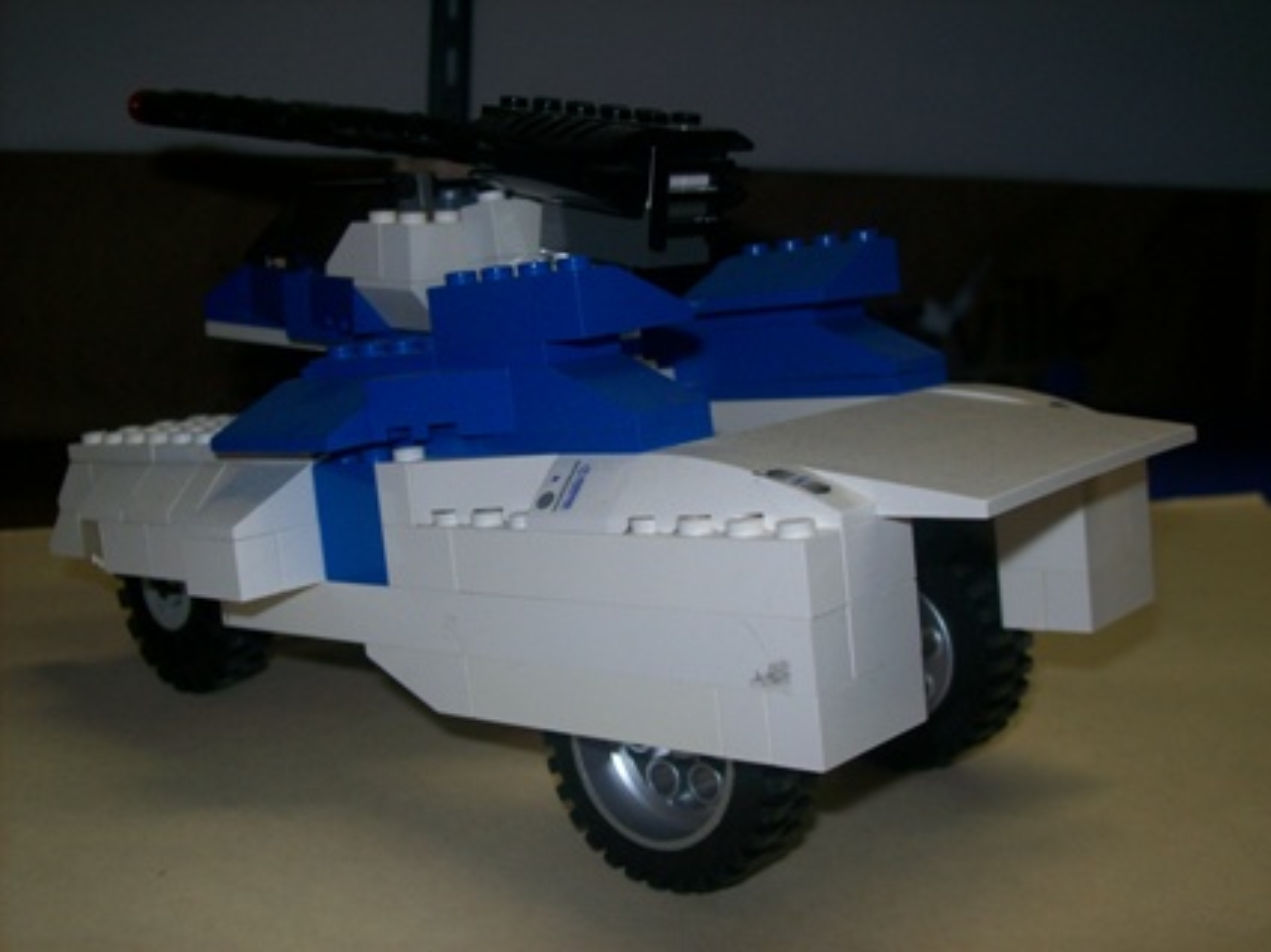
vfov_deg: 32.2
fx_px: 1652
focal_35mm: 45
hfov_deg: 42.1
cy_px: 476
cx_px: 636
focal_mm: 7.6
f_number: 3
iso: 80
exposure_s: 1/73.6
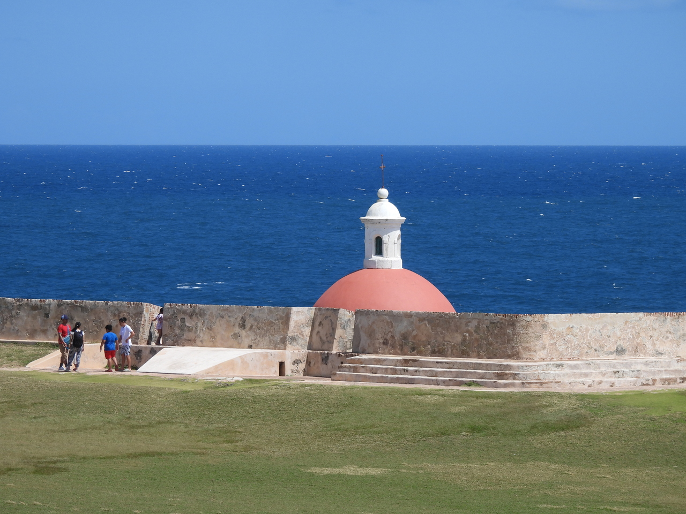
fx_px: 4756
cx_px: 343
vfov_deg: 6.2
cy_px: 257
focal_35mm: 240
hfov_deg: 8.2
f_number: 4.5
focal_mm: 42.8
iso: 100
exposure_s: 1/1000
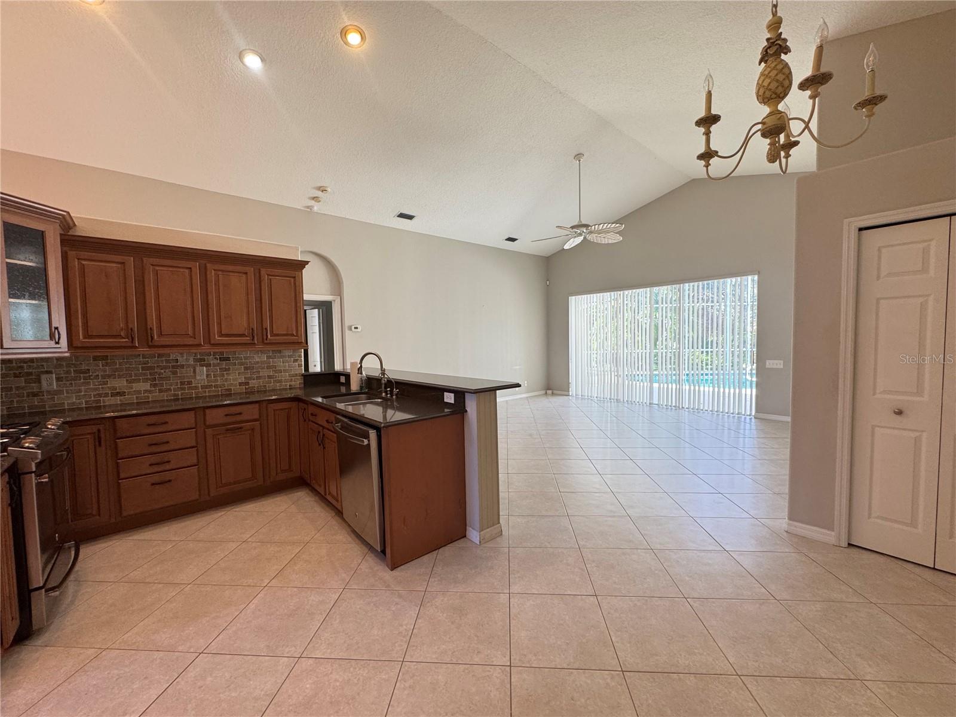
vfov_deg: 85.7
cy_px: 358
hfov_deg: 102.1
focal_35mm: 14
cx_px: 478
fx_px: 387
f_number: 2.2
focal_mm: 2.22
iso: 200
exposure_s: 1/120
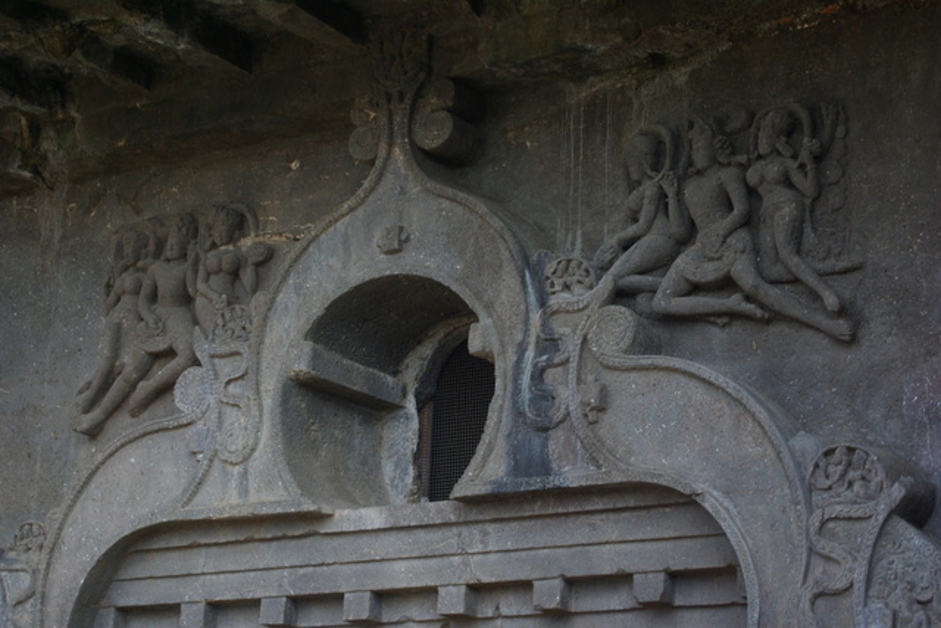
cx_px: 470
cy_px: 314
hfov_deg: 24.6
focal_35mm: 82
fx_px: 2157
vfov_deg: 16.6
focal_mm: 55
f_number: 5.6
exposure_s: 1/60
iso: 400
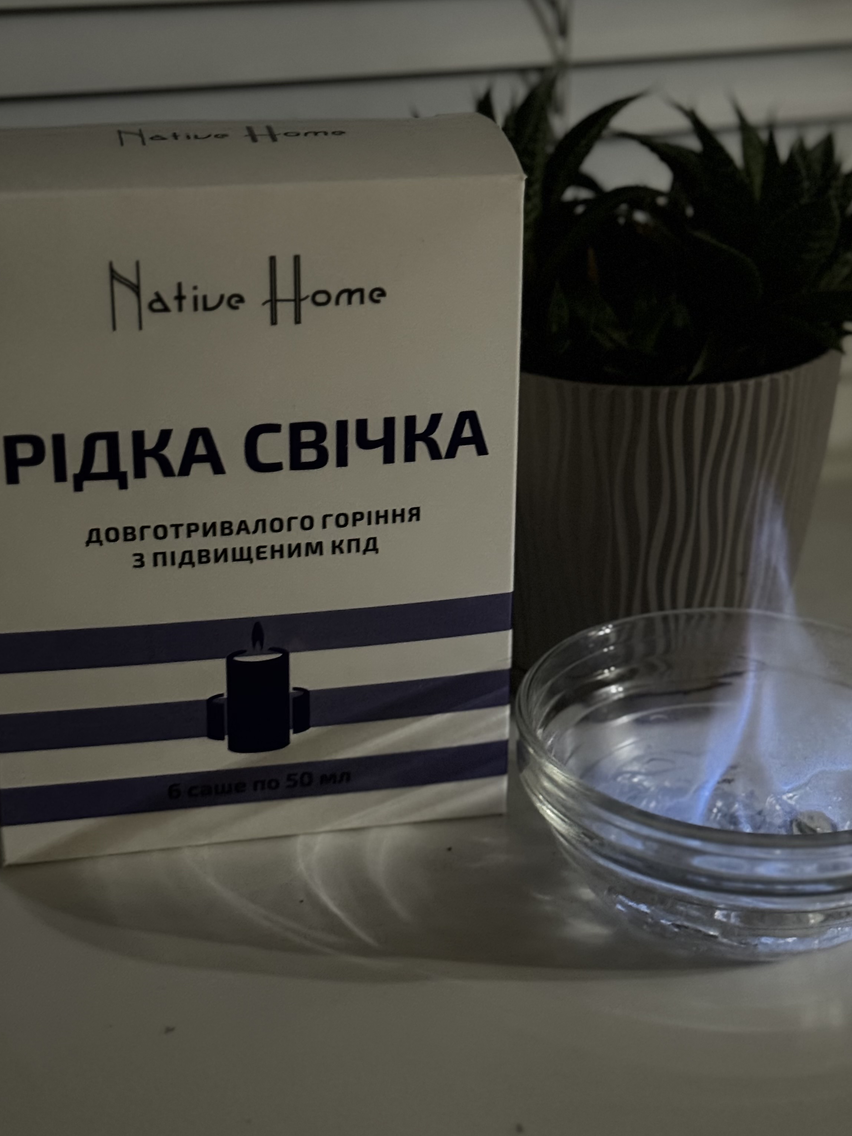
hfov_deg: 23.3
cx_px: 489
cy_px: 517
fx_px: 2067
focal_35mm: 63
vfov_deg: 30.7
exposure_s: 1/15
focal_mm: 6.86
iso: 1000
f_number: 1.78
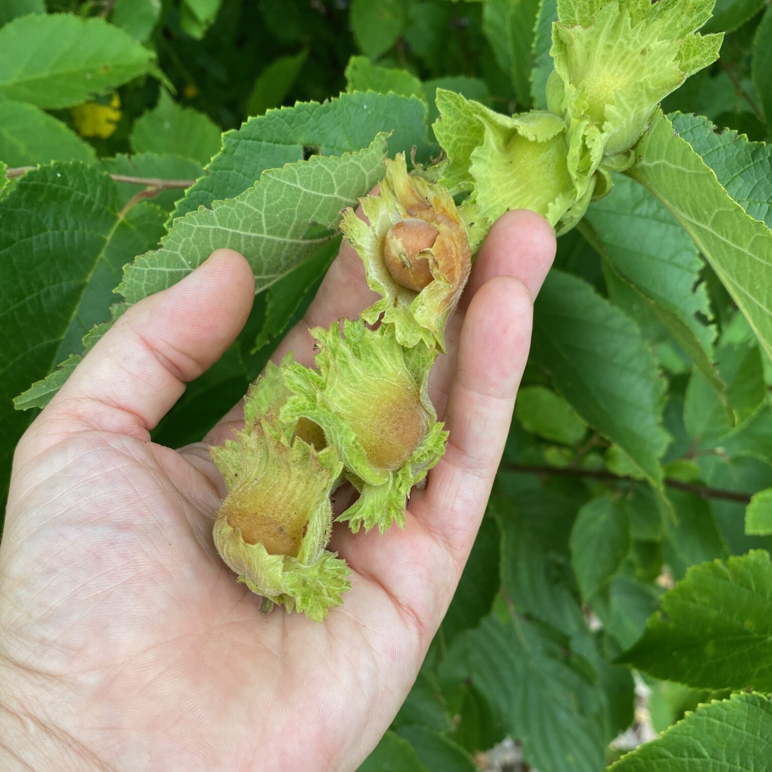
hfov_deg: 52.5
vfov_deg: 52.0
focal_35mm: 31
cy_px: 478
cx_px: 387
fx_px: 782
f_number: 1.8
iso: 32
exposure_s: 1/121
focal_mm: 4.25
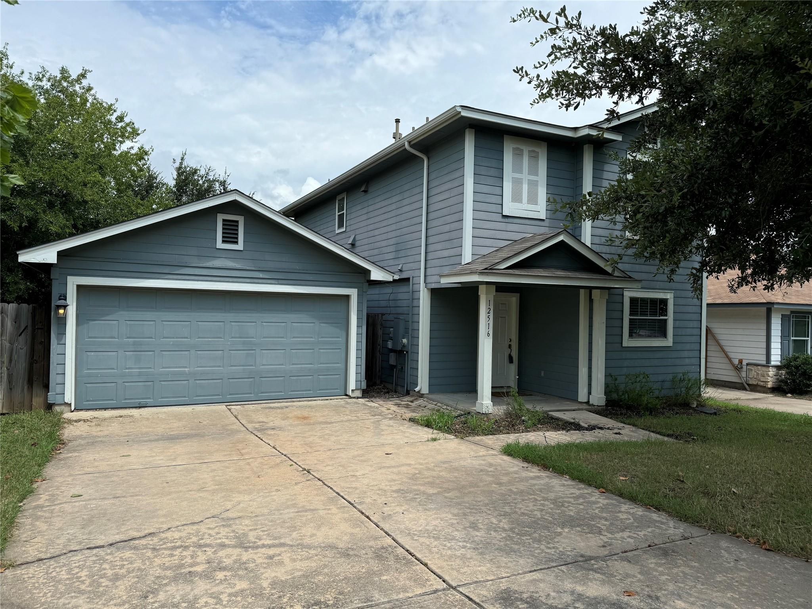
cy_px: 304
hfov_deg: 71.6
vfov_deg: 56.8
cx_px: 406
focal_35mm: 24
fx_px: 563
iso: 80
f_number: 1.78
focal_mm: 6.76
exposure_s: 1/4310
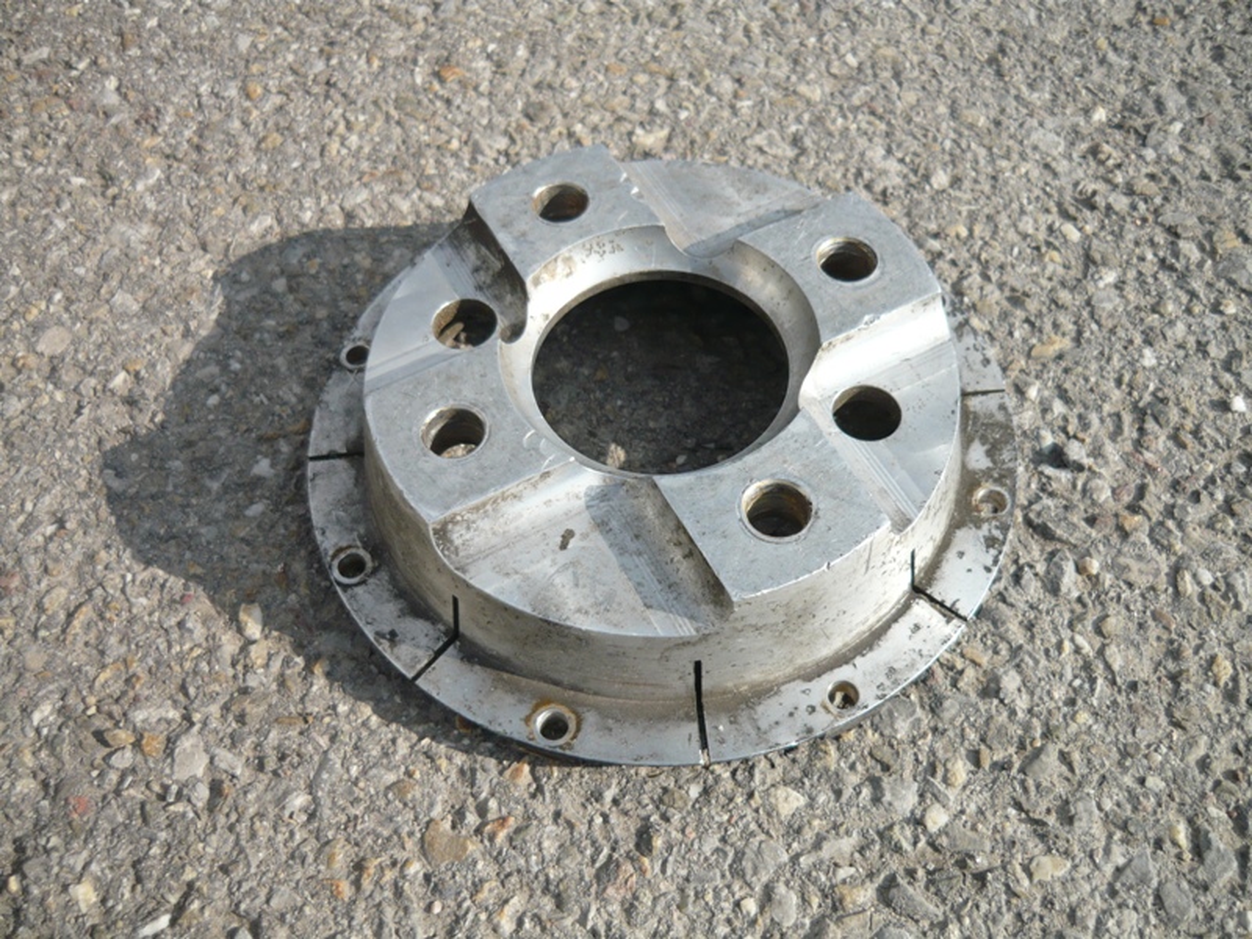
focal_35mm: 33
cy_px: 470
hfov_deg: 55.4
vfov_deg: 42.9
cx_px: 626
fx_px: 1194
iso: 100
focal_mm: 5.5
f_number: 8
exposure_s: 1/200
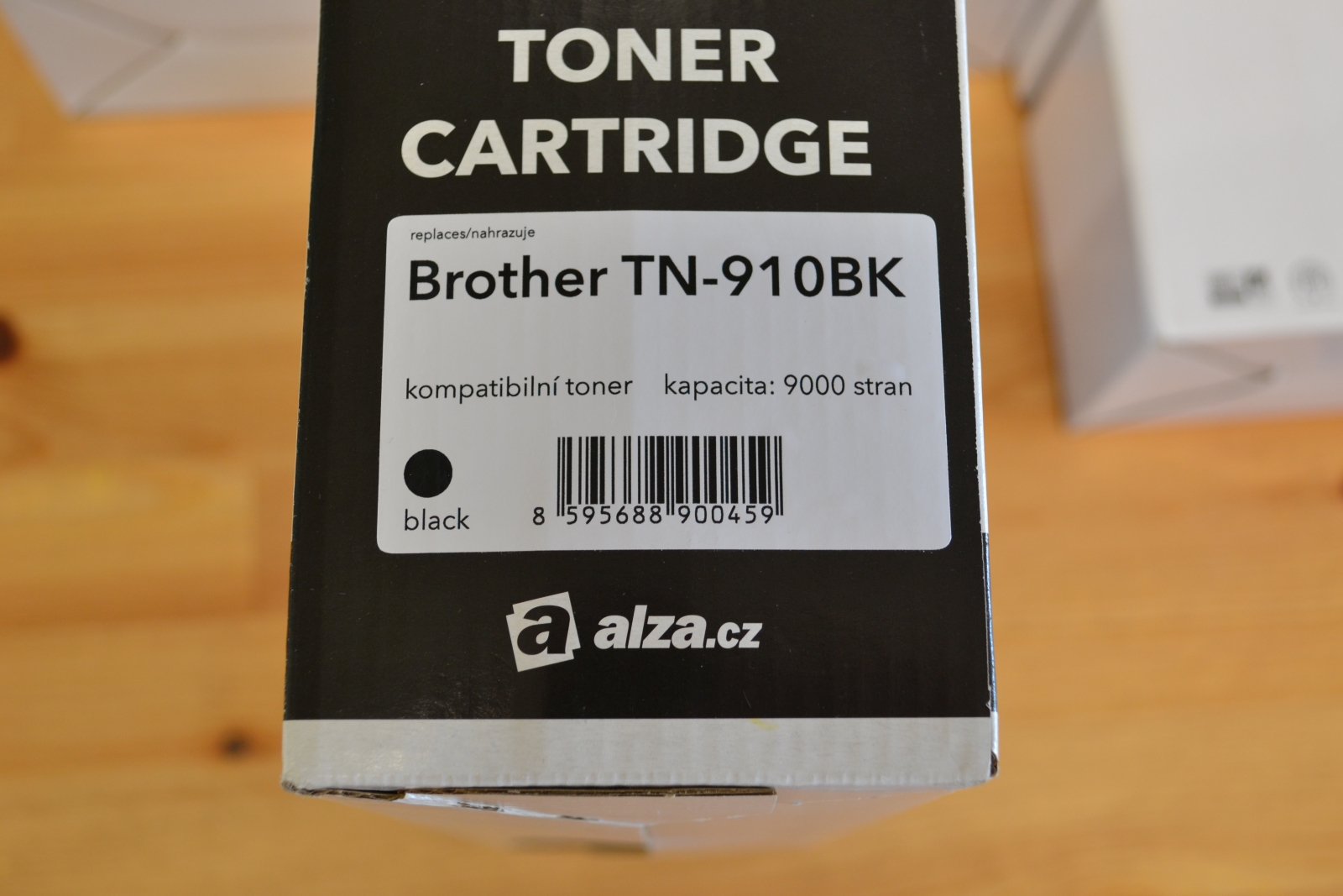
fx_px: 1791
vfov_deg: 28.1
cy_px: 448
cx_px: 672
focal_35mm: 48
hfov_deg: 41.1
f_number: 4.8
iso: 400
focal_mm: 32
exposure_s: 1/20
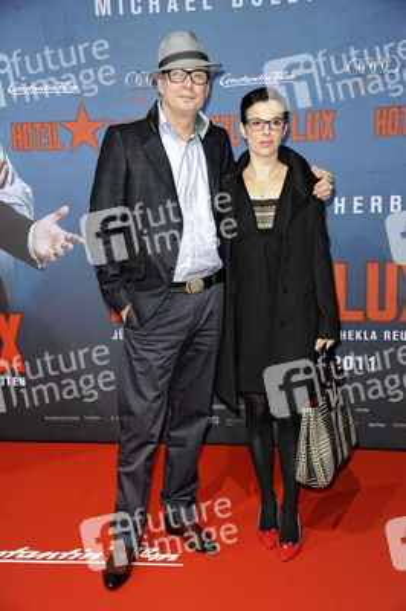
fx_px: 881
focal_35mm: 52
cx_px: 203
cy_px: 306
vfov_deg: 38.2
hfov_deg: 25.9
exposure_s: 1/160
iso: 500
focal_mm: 52
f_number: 5.6
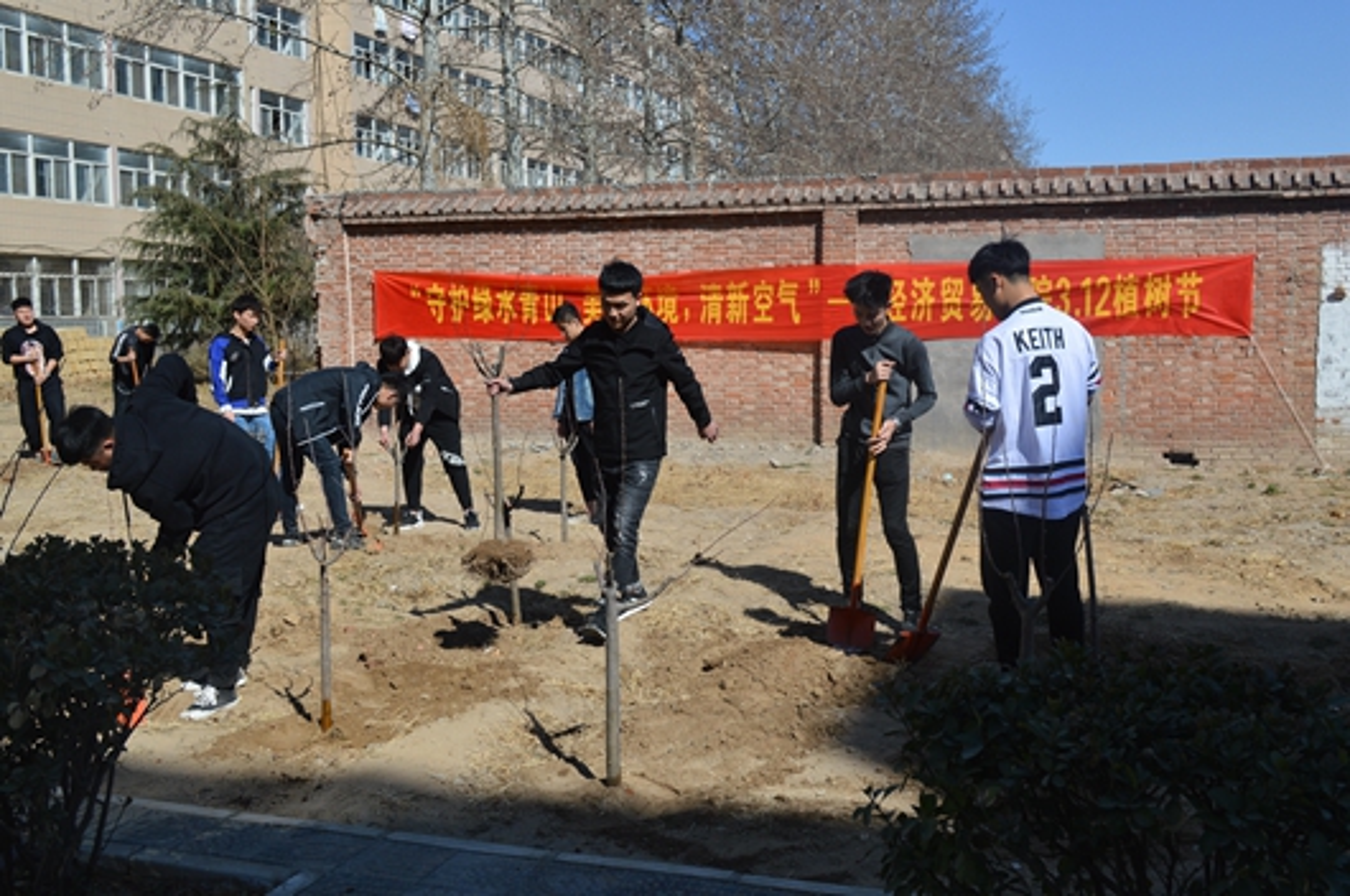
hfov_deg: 53.2
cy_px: 448
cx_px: 675
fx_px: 1348
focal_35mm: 36
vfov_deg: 36.8
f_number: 8
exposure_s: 1/400
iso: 100
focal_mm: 24
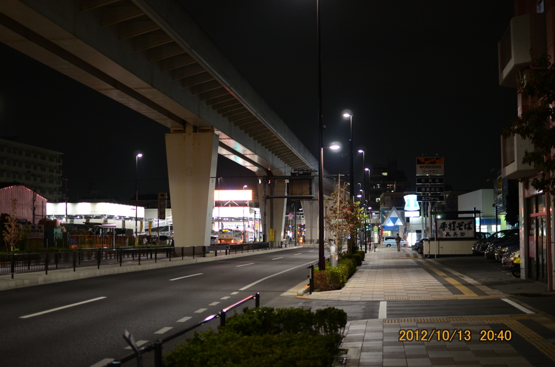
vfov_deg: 25.6
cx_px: 278
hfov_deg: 37.9
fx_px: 808
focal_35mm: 52
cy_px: 184
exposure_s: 1/30
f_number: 1.8
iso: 720
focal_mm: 35
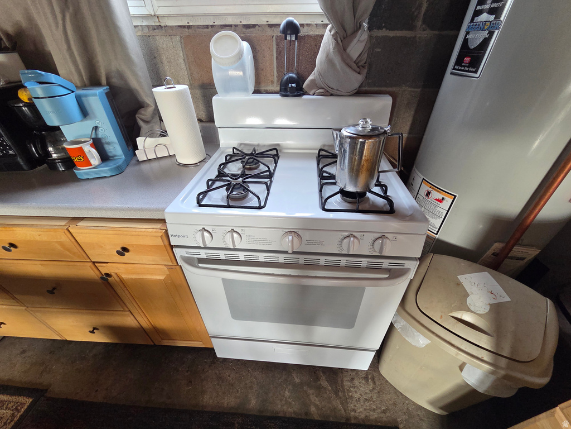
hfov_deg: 106.2
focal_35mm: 13
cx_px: 286
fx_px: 214
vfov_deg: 89.9
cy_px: 214
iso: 320
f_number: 2.2
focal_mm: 2.2
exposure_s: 1/100
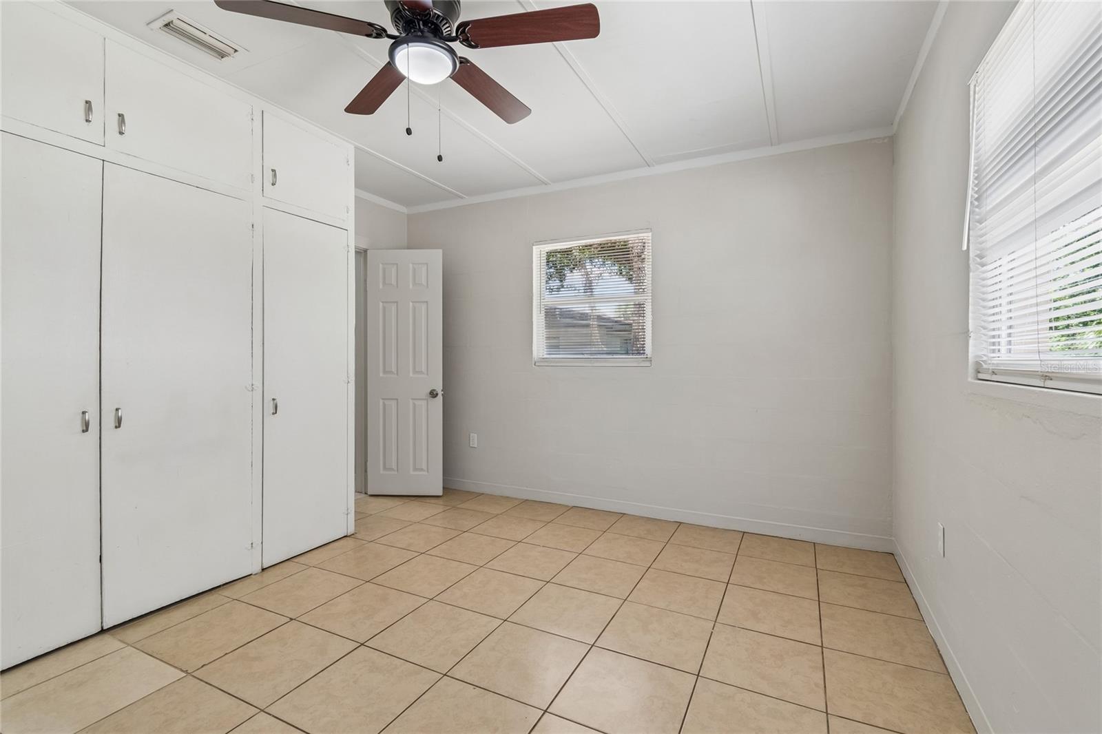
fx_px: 459
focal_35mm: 15
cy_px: 367
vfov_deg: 77.3
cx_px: 551
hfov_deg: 100.4
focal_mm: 10
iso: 100
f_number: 7.1
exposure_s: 1/8
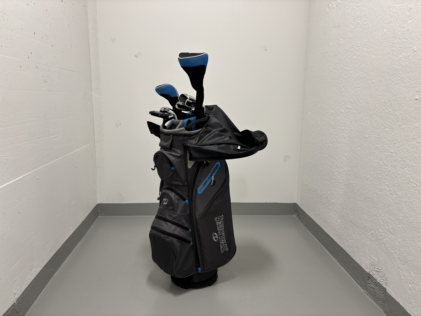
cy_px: 158
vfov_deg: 53.1
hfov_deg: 67.3
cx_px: 210
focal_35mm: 26
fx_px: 316
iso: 125
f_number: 1.6
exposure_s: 1/100
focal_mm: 5.96
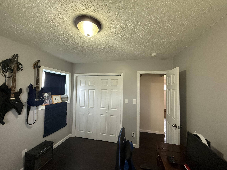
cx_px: 114
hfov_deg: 102.1
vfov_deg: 85.7
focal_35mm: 14
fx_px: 92
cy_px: 85
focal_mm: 2.22
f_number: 2.2
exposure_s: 1/60
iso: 400
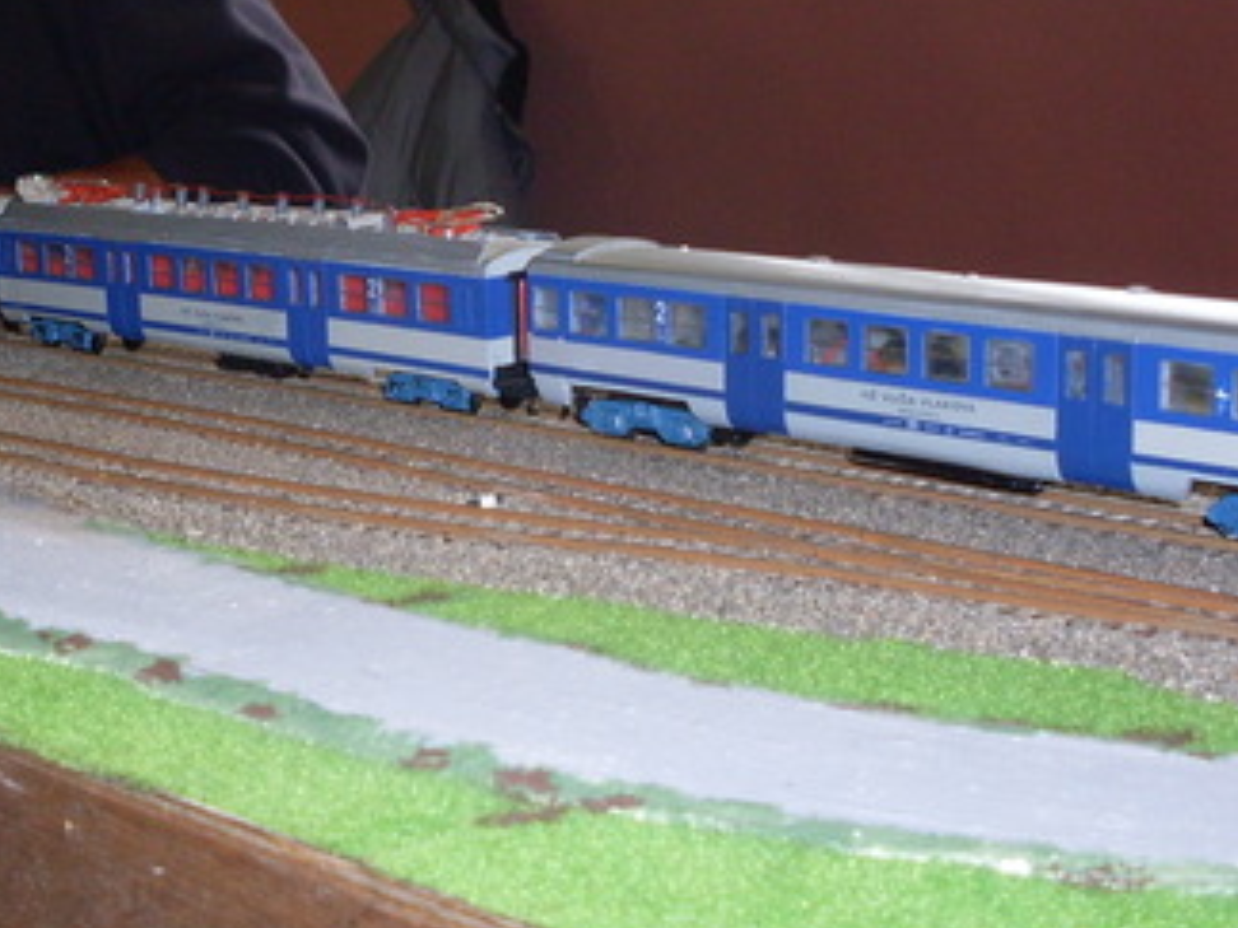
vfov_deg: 19.6
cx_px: 390
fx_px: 2682
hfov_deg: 25.8
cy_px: 313
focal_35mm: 75
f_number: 2.8
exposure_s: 1/45
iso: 100
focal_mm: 6.3
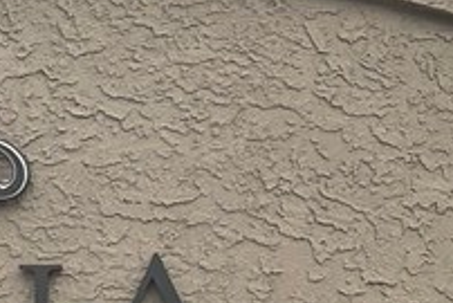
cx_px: -13
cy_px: -130
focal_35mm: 274
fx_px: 3450
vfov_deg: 5.0
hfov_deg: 7.5
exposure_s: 1/1103
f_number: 1.6
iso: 32
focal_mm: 5.96
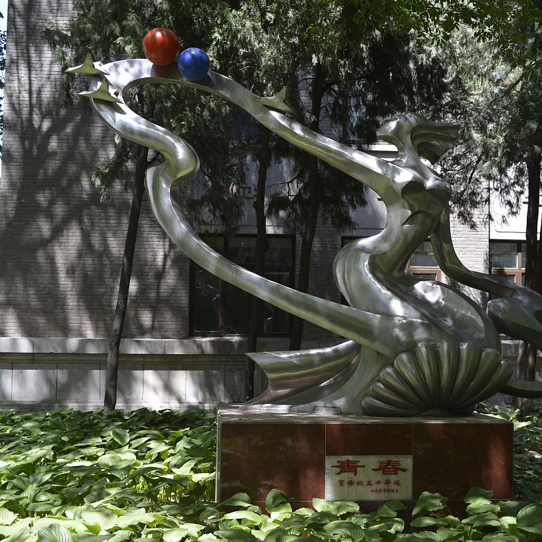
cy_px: 270
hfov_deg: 31.5
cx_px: 338
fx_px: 957
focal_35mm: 54
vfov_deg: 31.6
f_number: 5.6
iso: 400
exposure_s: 1/500
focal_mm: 42
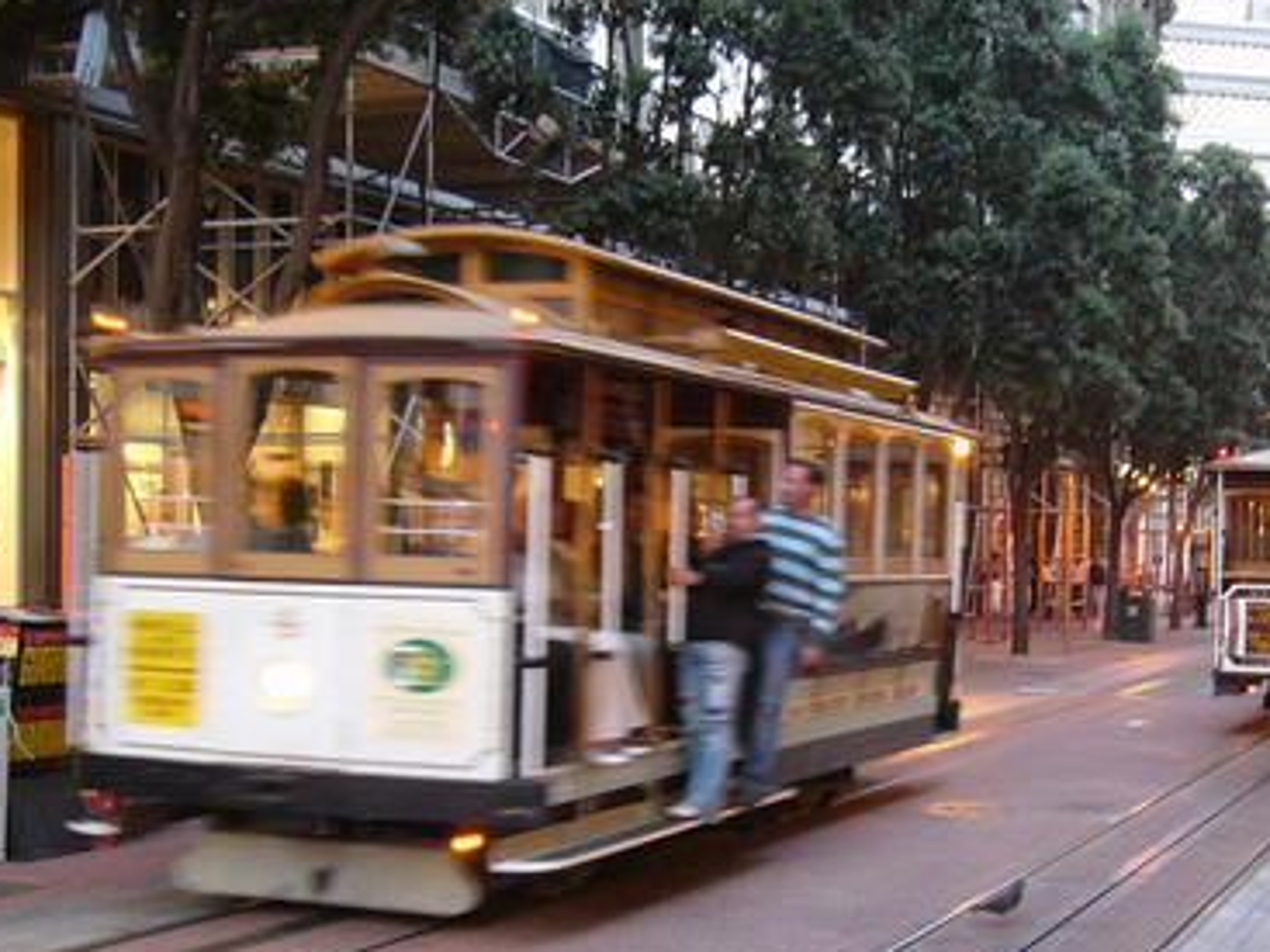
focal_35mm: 61
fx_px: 2237
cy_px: 585
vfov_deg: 24.0
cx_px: 644
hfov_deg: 31.7
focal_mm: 5.8
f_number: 2.8
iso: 200
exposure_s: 1/10
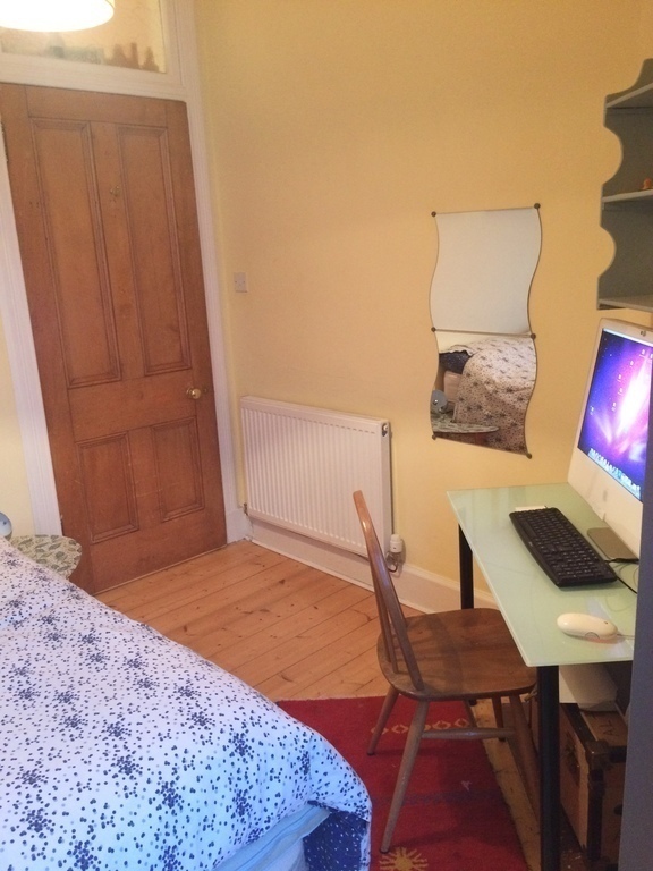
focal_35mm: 29
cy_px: 436
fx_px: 729
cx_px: 326
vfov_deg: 61.7
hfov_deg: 48.2
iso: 320
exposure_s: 1/25
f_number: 2.2
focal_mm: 4.15
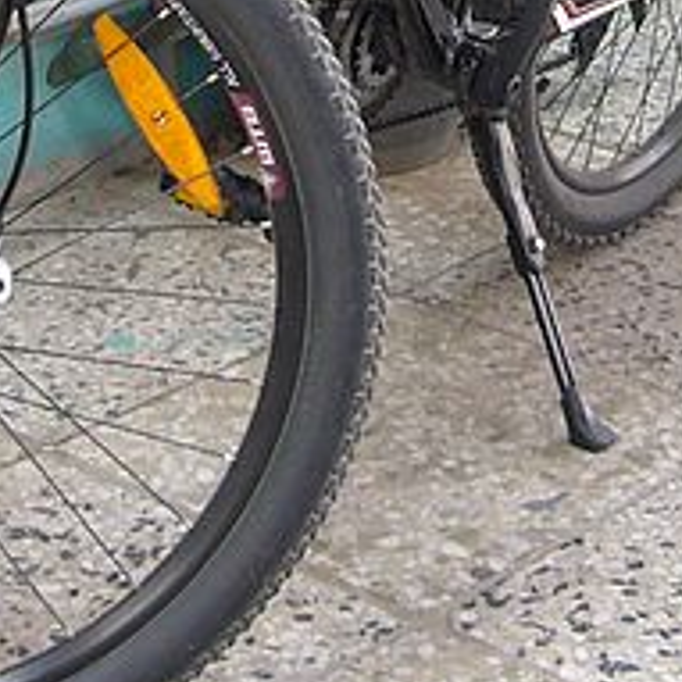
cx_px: 382
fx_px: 2965
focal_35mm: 133
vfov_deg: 12.8
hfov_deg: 13.1
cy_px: -162
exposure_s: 1/15
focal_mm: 4.9
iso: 100
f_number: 2.9
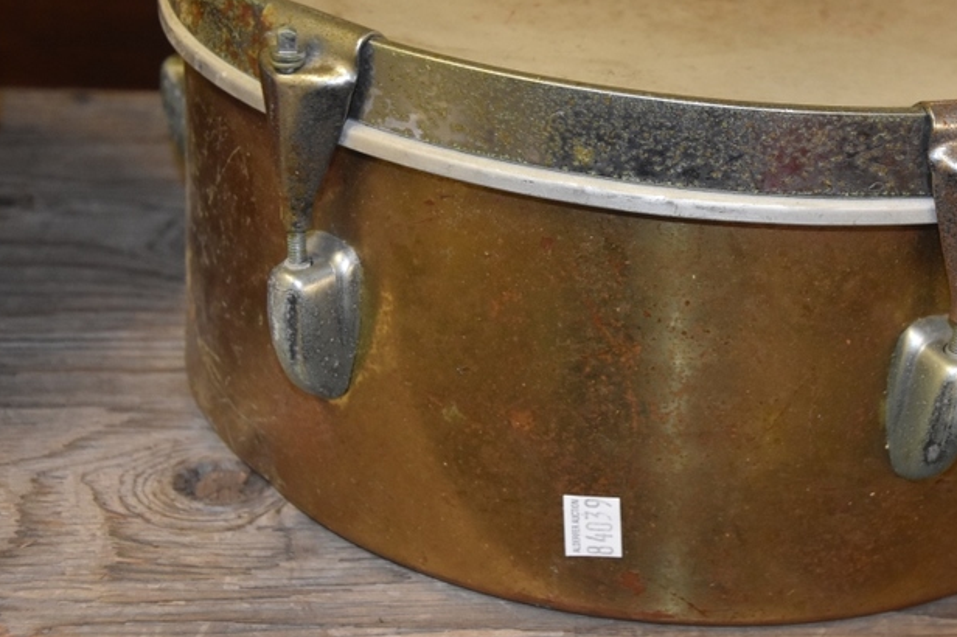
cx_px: 662
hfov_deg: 30.4
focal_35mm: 66
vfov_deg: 20.6
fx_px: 1746
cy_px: 208
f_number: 4
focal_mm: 31
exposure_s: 1/60
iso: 2200
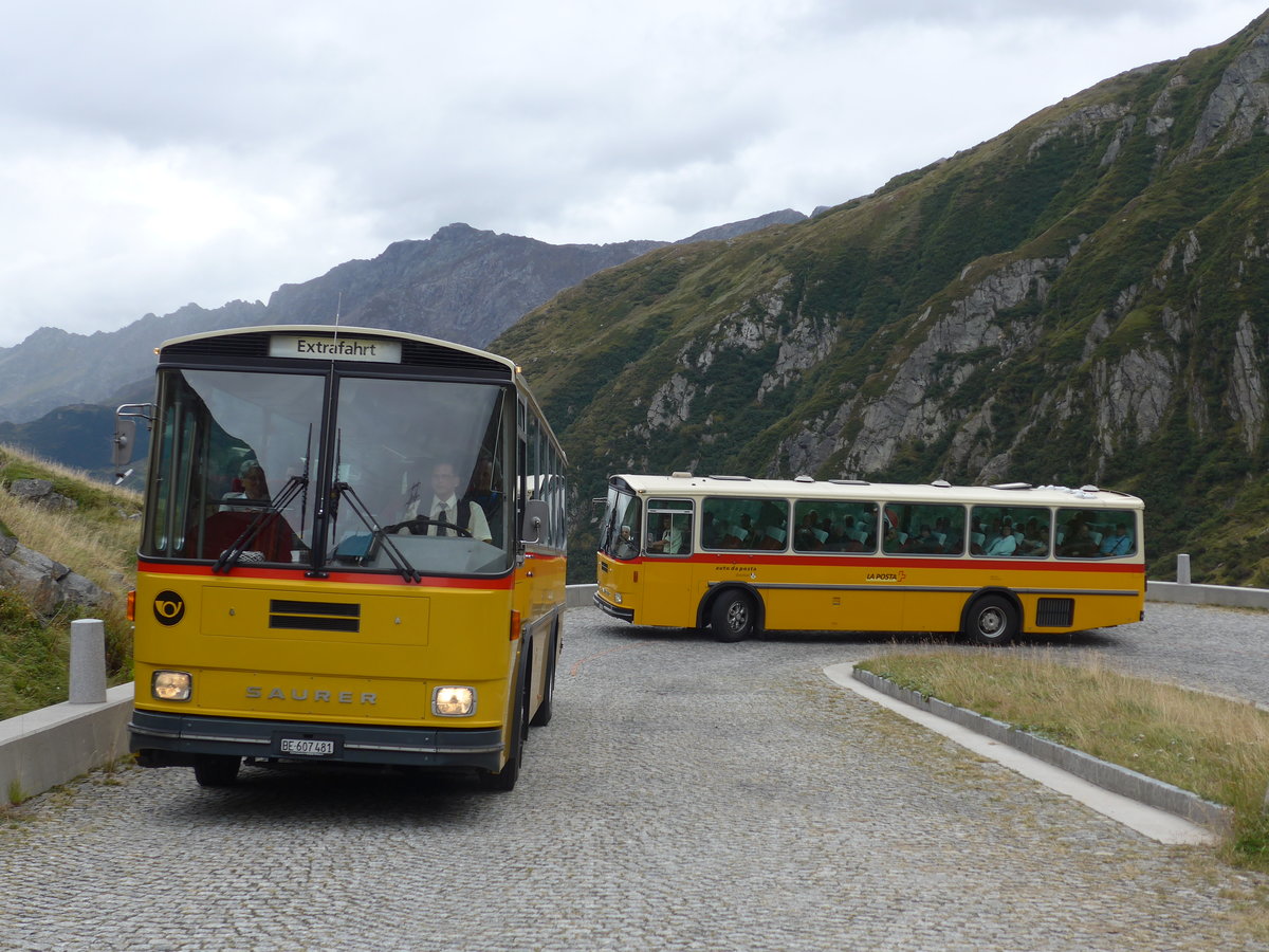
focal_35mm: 49
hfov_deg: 38.9
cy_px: 476
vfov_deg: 29.7
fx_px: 1796
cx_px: 634
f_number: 3.2
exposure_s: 1/640
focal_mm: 10.1
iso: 80
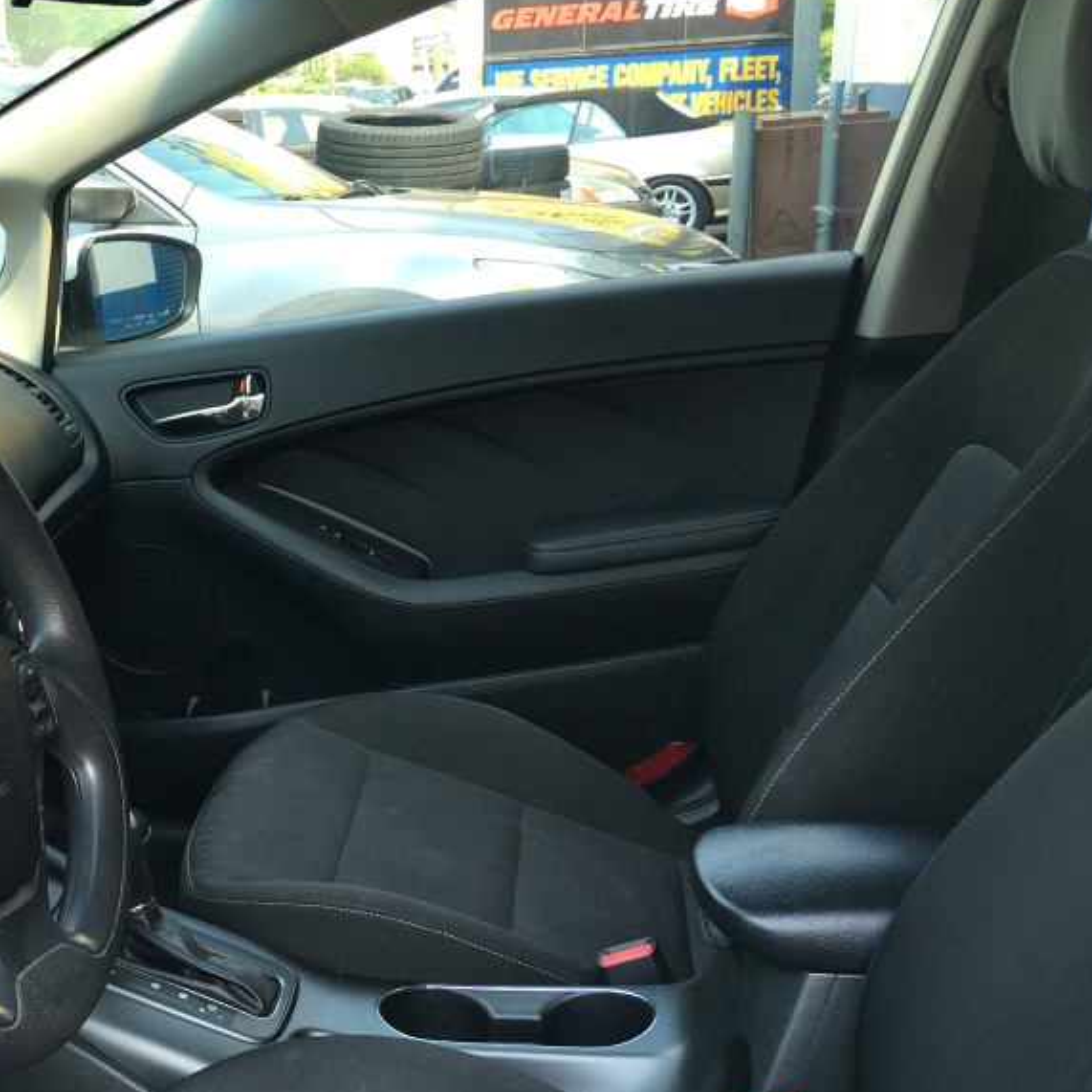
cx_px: 166
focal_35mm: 46
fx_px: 1642
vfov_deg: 36.8
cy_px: 585
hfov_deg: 35.2
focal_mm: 4.15
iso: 25
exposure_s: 1/121
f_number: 2.2
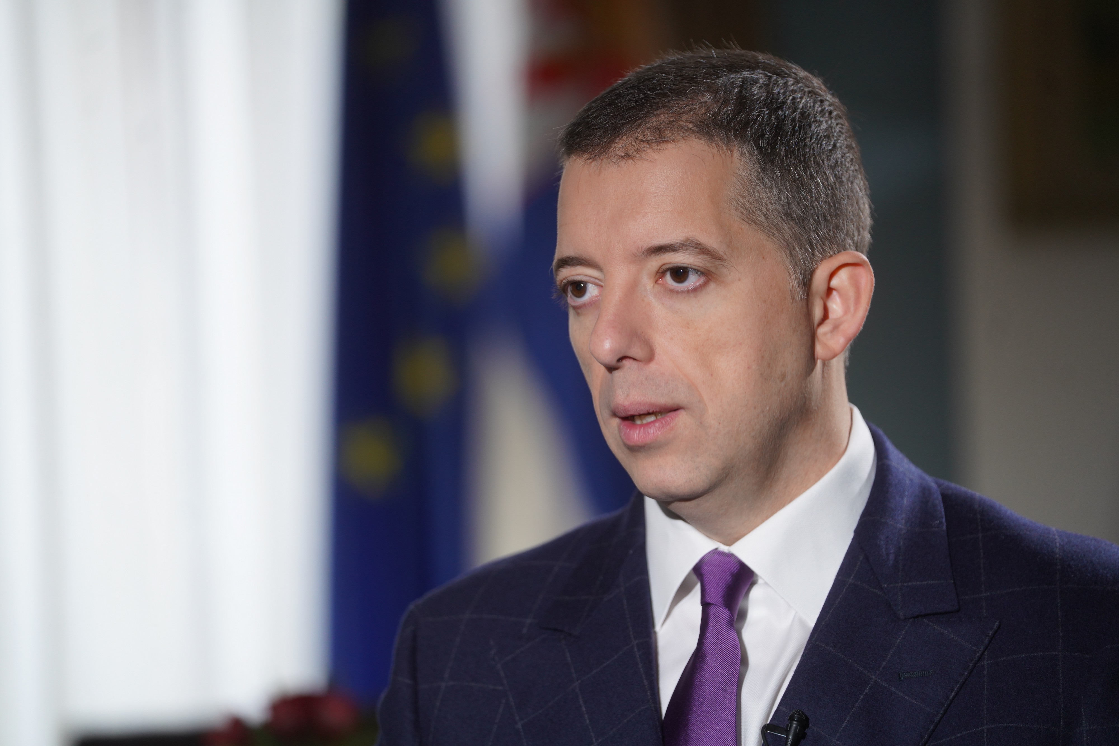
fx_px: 5377
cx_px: 560
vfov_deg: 7.9
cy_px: 373
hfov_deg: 11.9
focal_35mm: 173
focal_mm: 173
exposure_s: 1/125
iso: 500
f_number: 2.8
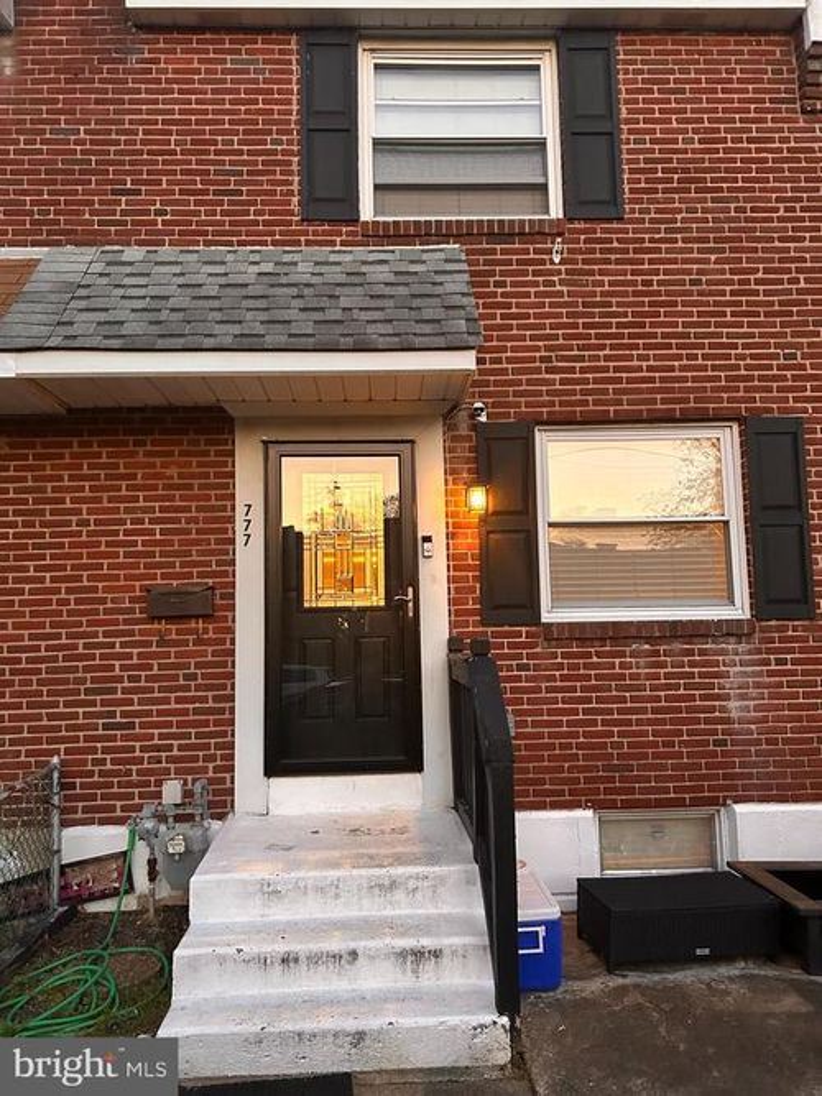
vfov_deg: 67.3
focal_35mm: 26
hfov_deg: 53.0
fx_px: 823
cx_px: 411
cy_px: 548
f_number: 1.5
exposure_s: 1/40
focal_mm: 5.7
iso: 500
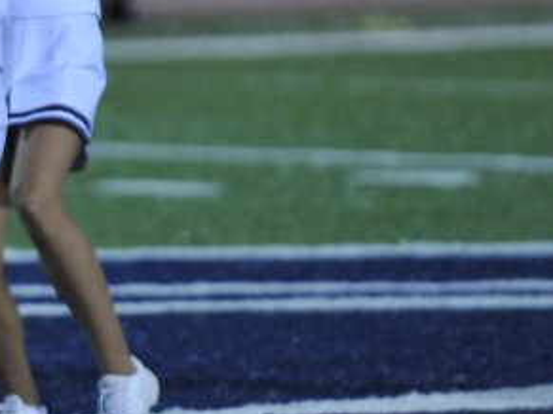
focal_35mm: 792
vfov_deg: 1.9
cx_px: -152
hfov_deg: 2.5
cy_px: -73
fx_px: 12647
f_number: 2.8
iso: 1600
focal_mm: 200
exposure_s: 1/320
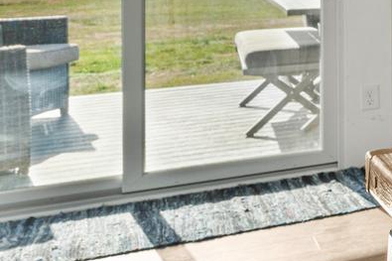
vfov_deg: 15.8
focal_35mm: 83
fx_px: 903
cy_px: -57
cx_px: 984
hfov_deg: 14.2
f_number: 9
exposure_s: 1/100
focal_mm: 16
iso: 320
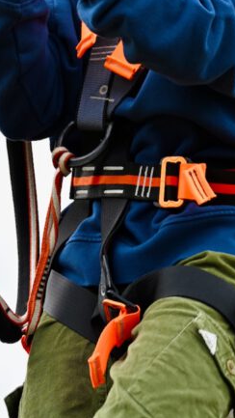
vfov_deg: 15.7
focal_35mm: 133
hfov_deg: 9.1
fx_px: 1471
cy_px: -28
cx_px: 113
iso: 140
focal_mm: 50
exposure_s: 1/250
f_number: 5.6
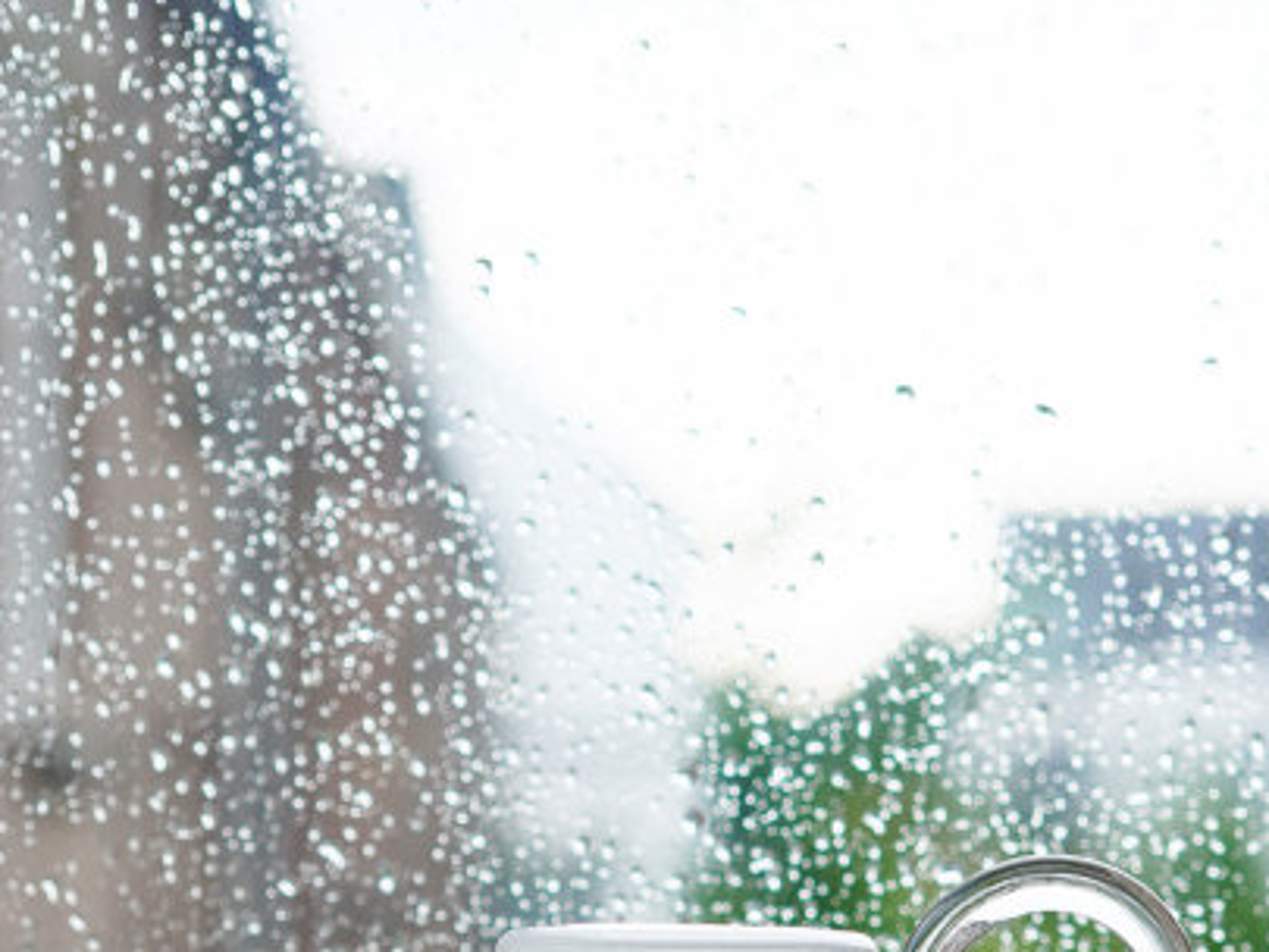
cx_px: 633
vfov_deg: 13.5
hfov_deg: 18.0
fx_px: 3997
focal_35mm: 109
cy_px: 886
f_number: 3.2
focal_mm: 50
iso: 100
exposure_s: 1/80
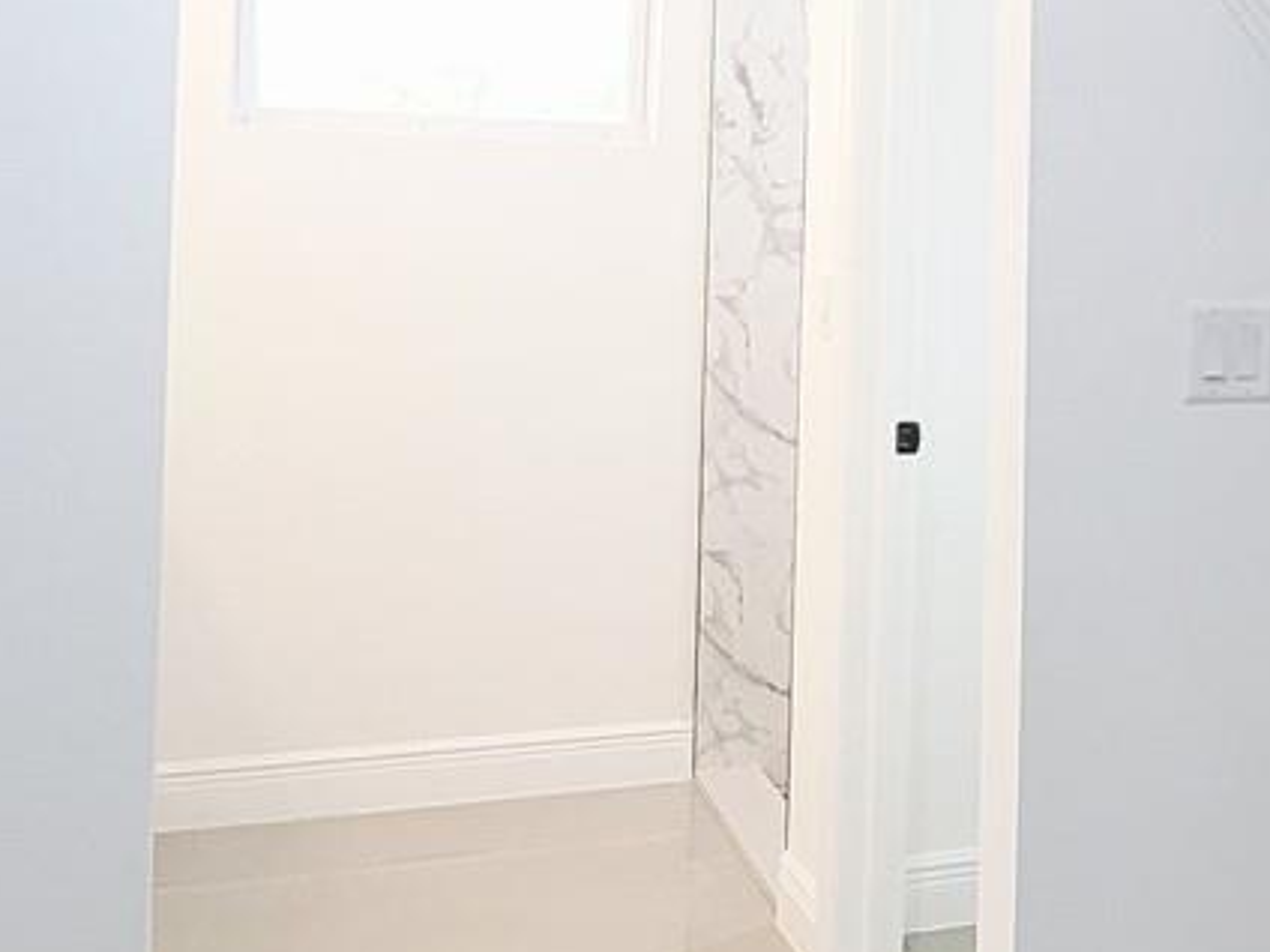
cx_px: 1222
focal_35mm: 49
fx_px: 1798
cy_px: 204
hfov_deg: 35.7
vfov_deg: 29.1
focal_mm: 1.74
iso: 160
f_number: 2.2
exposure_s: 1/60
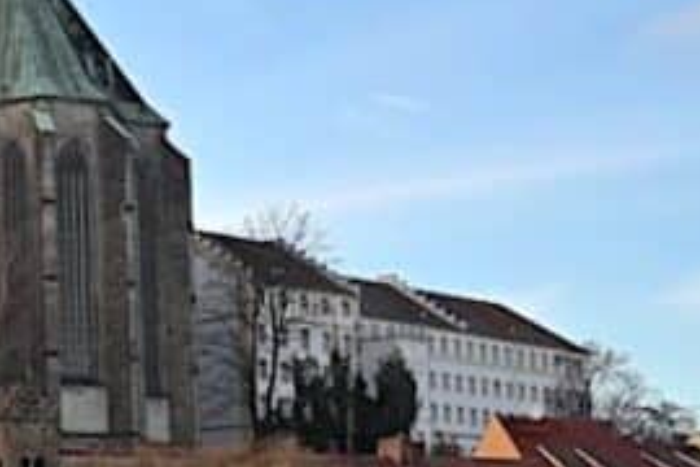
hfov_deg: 18.2
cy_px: 463
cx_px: -524
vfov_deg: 14.8
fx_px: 1769
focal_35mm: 91
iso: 160
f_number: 5.6
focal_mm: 24
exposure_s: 1/250
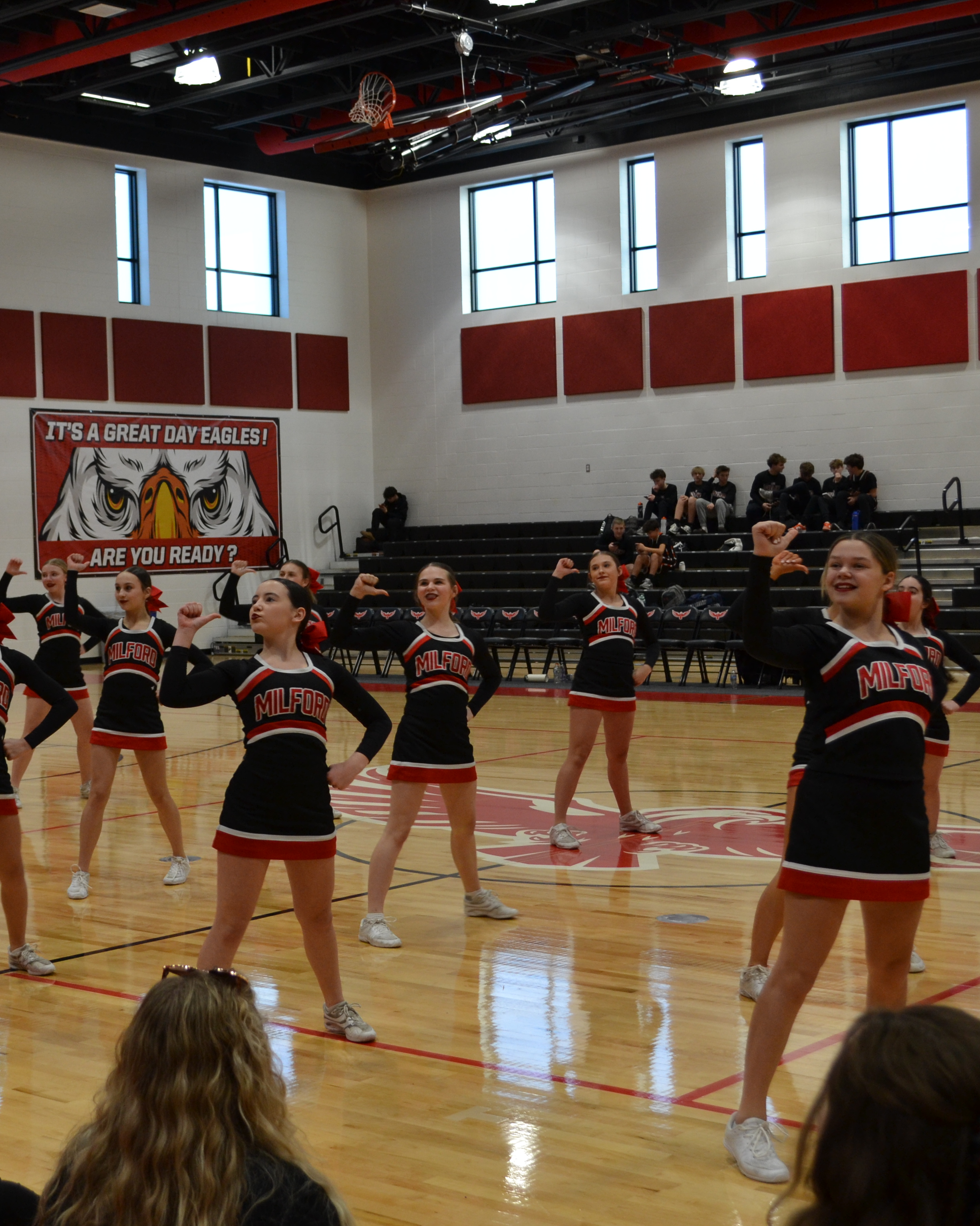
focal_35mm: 55
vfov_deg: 34.1
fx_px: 1994
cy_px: 612
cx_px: 296
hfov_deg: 27.4
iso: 500
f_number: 4.2
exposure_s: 1/60
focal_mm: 26
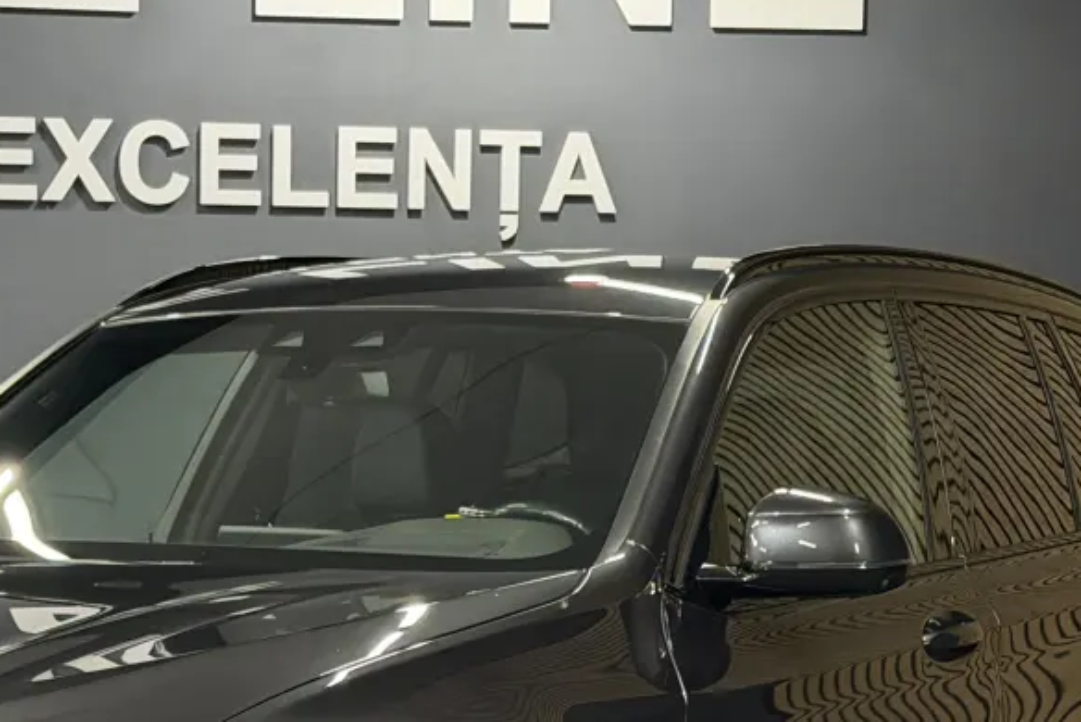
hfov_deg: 16.6
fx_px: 3695
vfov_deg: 11.1
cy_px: 715
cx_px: 313
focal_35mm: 123
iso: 320
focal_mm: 6.76
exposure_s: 1/100
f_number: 1.78
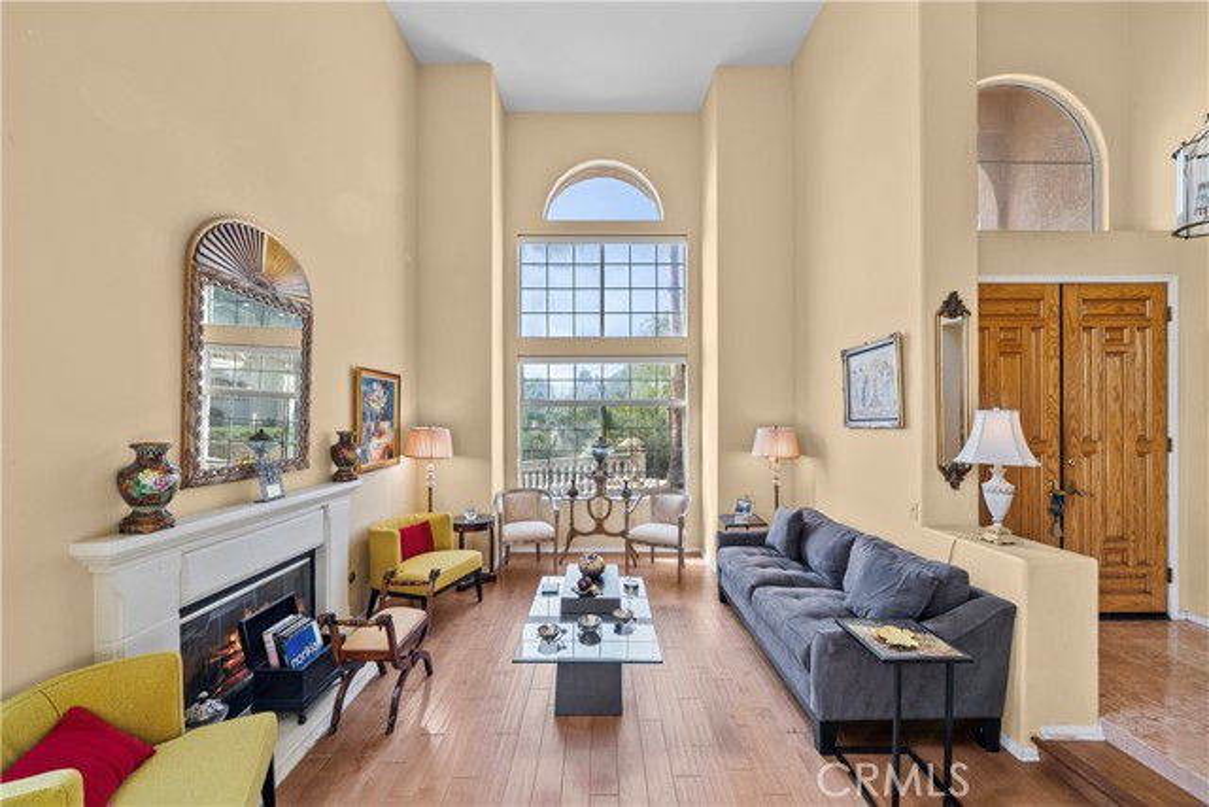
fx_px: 437
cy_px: 404
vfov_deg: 85.5
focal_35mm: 13
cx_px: 604
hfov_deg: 108.3
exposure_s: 1/13
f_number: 9
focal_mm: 13
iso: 250
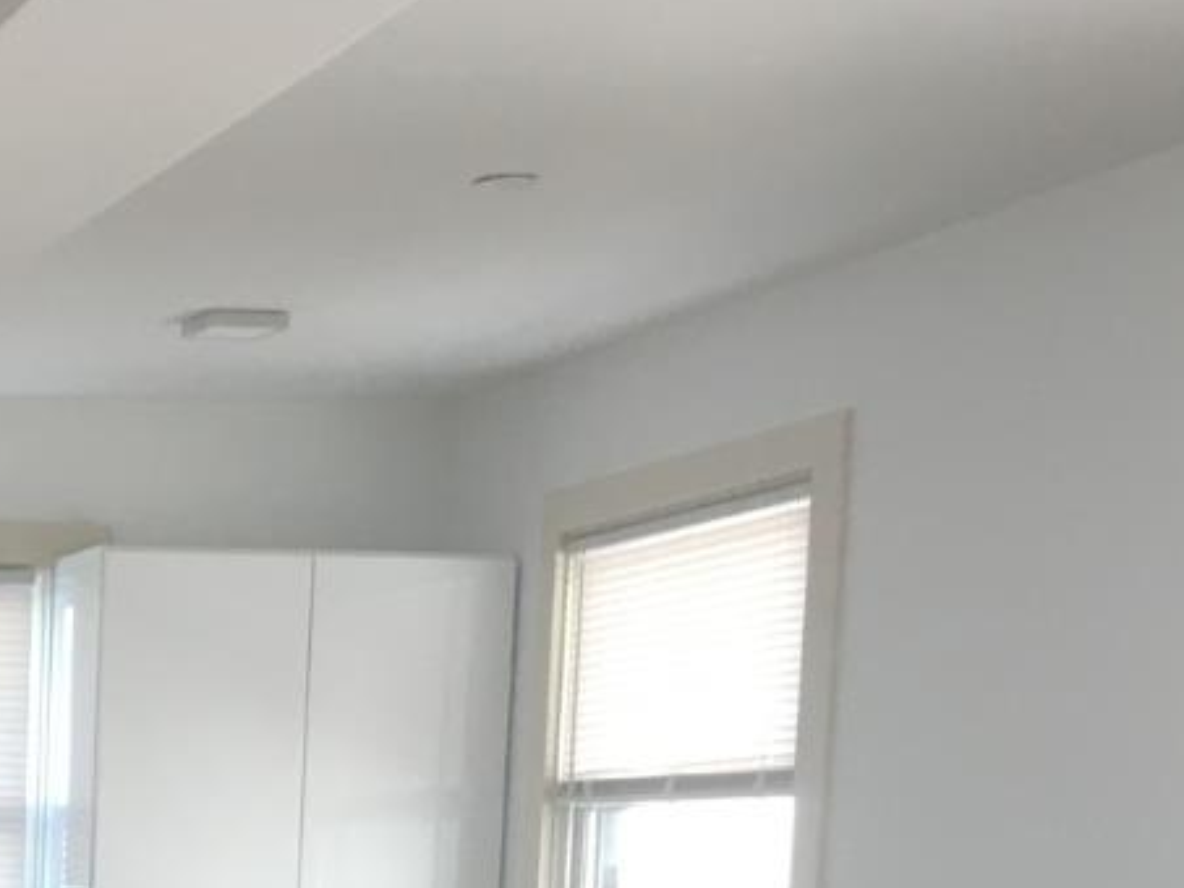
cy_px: 1367
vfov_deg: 14.3
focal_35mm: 96
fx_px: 3284
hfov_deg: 18.9
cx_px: -382
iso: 25
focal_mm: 4.15
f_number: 2.2
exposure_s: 1/30
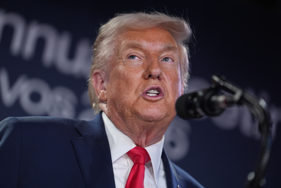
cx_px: 140
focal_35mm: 150
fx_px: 1171
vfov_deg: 9.1
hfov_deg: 13.7
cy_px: 94
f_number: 2
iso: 1250
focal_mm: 150
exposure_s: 1/1250
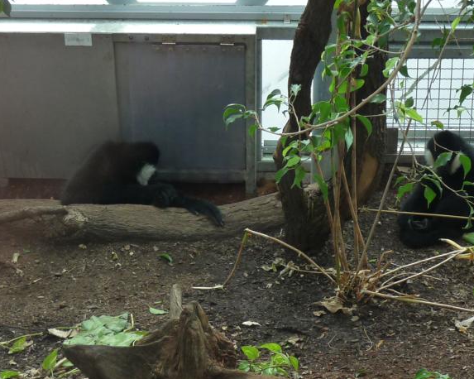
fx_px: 1262
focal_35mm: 90
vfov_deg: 17.1
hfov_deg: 21.3
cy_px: 207
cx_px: 261
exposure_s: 1/100
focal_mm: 8.2
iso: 160
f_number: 3.2
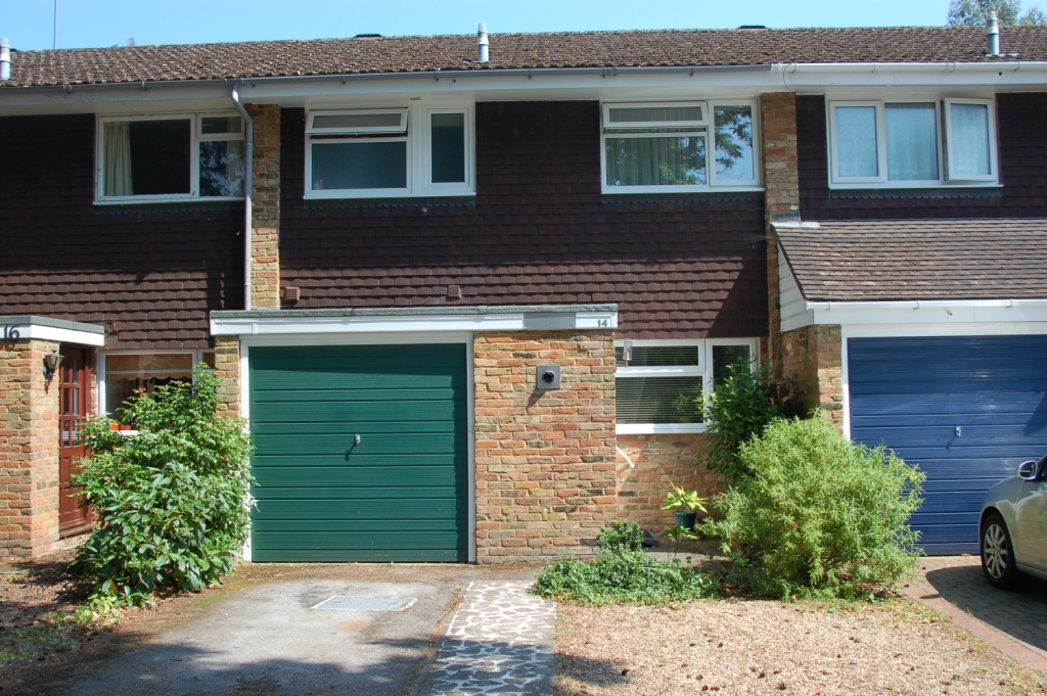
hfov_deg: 51.3
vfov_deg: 35.4
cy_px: 348
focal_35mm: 38
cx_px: 524
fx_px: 1090
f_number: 7.1
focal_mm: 25
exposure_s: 1/200
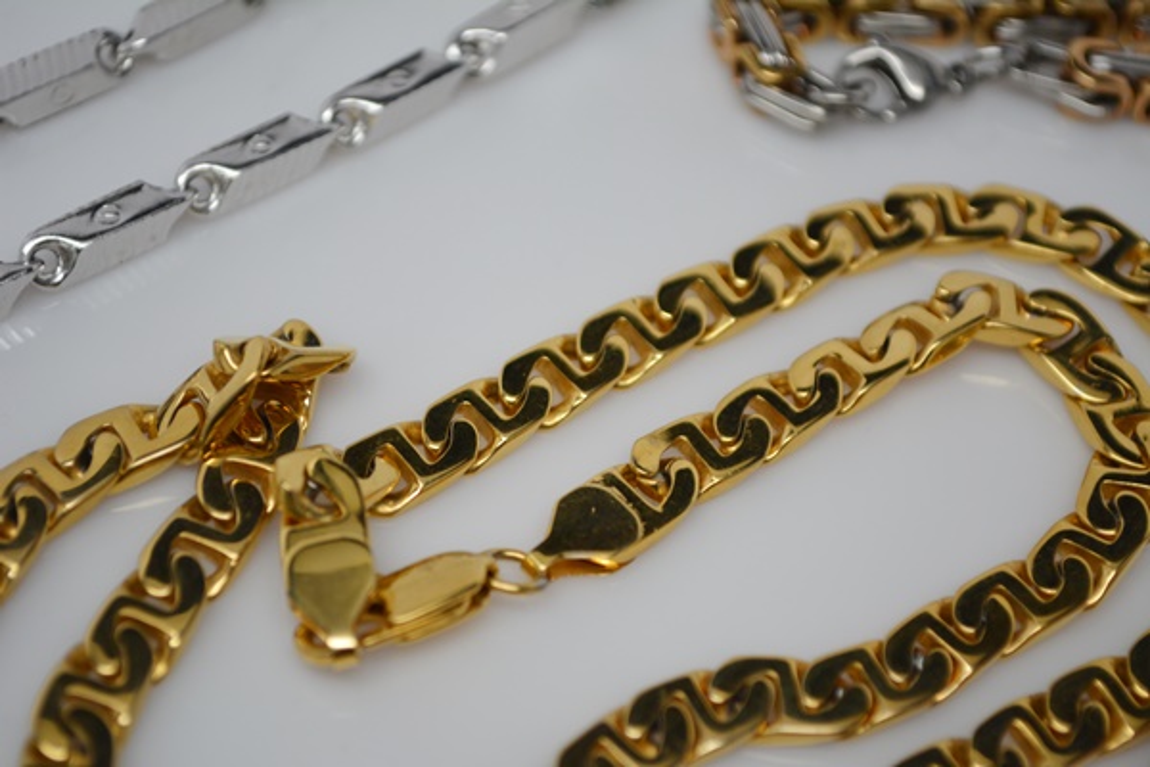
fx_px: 2635
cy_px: 384
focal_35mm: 82
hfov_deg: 24.6
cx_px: 575
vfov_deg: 16.6
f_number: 5.6
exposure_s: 1/80
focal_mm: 55
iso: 400
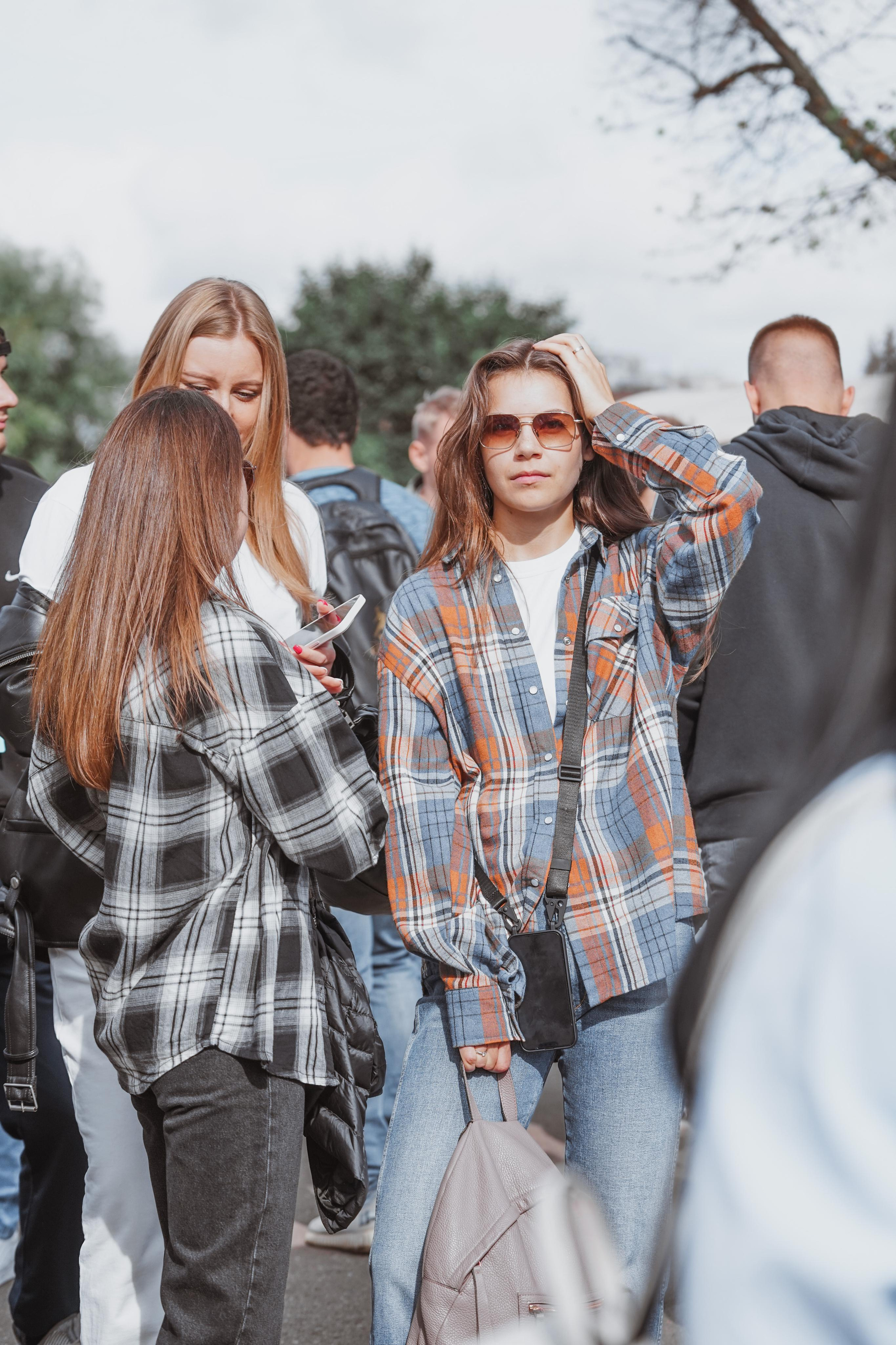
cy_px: 672
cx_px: 448
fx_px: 3621
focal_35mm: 97
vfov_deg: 21.0
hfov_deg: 14.1
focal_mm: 97
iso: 100
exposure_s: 1/400
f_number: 5
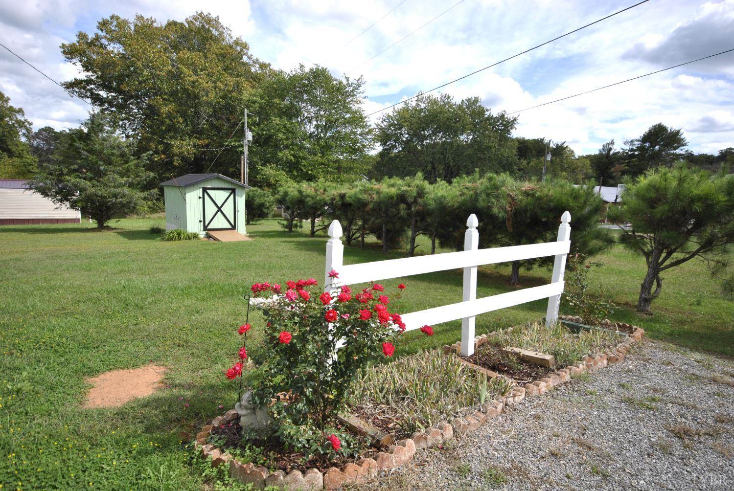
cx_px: 367
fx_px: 429
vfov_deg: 59.6
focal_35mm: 21
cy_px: 246
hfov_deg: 81.1
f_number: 8
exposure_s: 1/250
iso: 100
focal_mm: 14
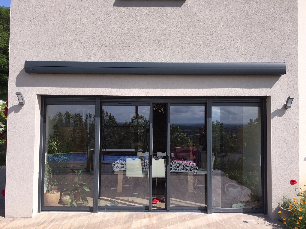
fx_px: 256
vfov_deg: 48.2
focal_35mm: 29
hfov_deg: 61.7
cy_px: 114
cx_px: 153
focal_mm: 4.15
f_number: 2.2
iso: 32
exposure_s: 1/1464
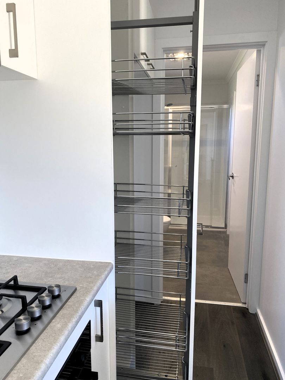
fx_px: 285
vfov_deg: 67.3
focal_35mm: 26
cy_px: 190
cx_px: 142
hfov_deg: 53.1
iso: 80
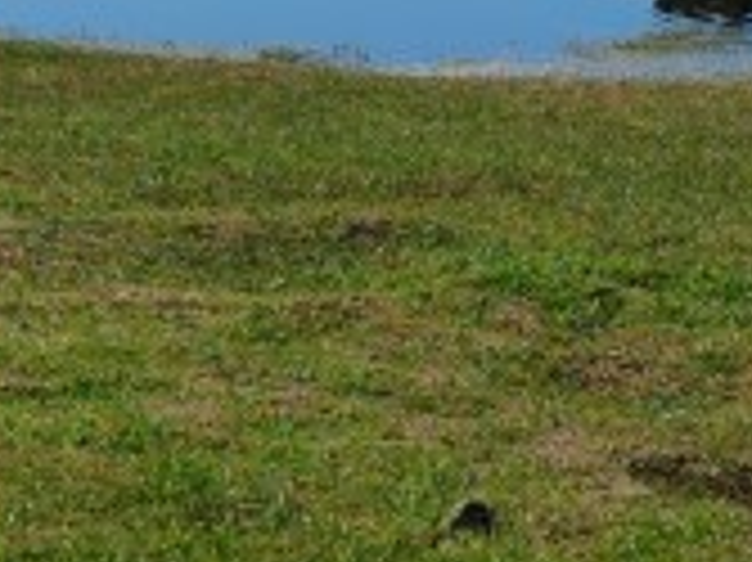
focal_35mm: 207
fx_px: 4494
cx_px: 221
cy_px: -247
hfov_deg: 9.6
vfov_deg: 7.1
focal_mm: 6.12
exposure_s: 1/940
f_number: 1.9
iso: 50
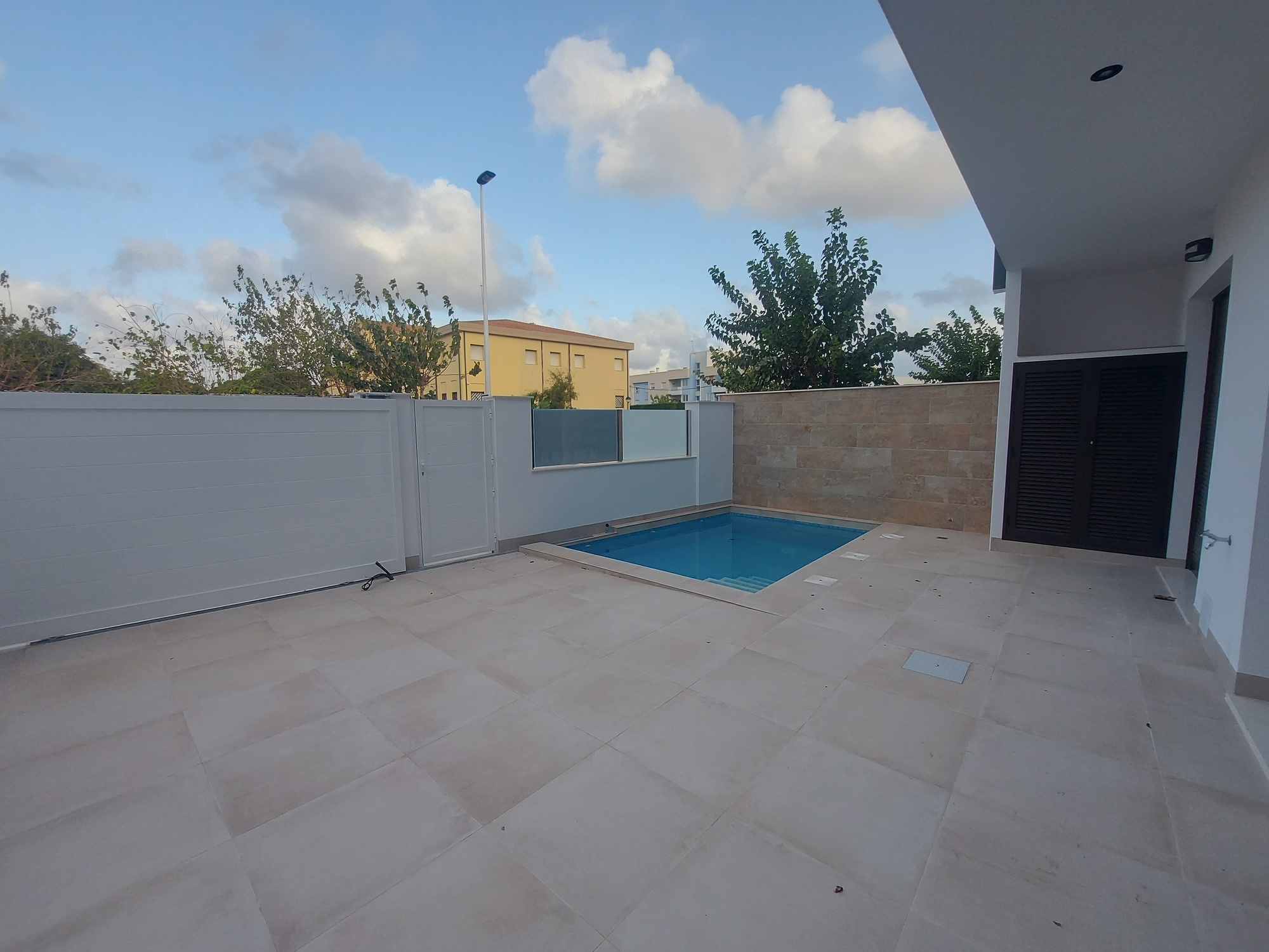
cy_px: 476
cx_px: 634
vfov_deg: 89.9
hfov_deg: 106.2
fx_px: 477
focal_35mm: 13
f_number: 2.2
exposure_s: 1/497
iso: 50
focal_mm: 1.74
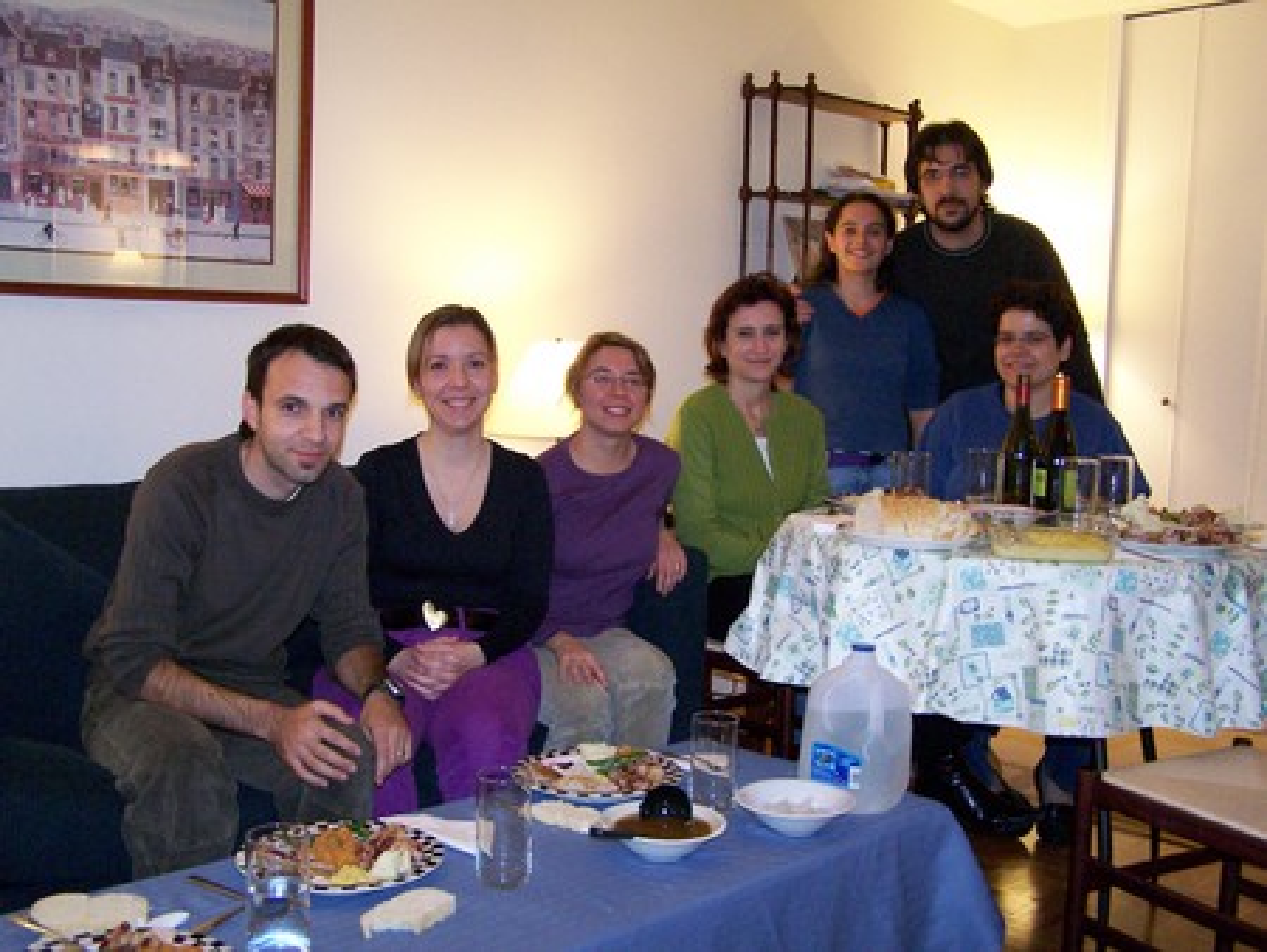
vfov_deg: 37.8
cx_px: 634
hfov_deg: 49.0
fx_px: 1392
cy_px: 476
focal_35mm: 38
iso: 400
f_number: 2.8
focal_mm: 6.3
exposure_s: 1/30
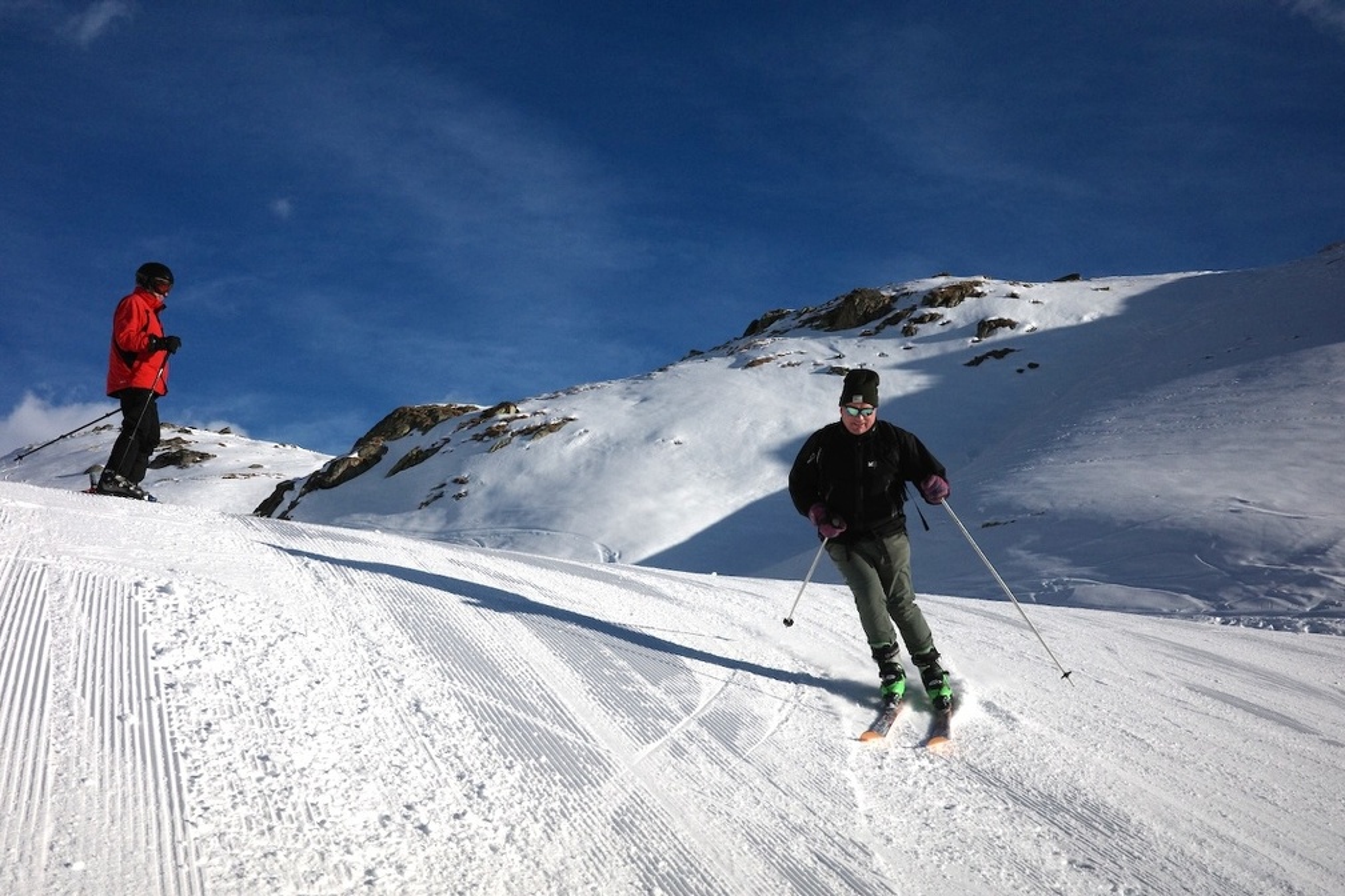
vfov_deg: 33.4
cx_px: 672
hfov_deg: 48.5
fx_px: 1494
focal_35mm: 40
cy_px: 448
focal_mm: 26
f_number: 8
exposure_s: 1/4000
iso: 800
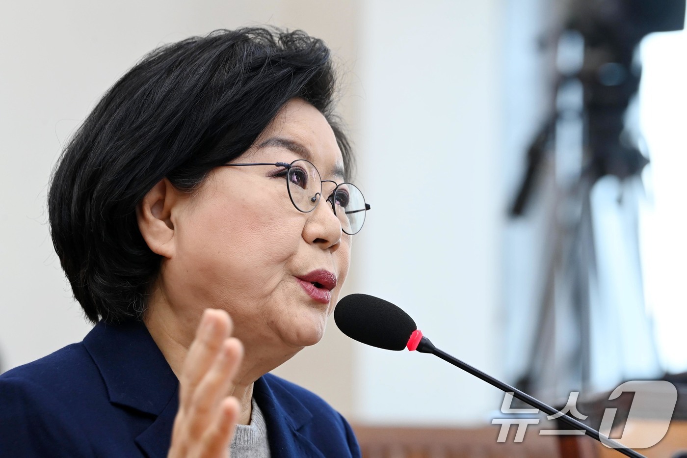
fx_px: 3148
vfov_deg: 8.3
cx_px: 344
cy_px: 229
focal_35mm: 165
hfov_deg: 12.5
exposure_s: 1/250
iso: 3200
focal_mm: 165
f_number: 5.6
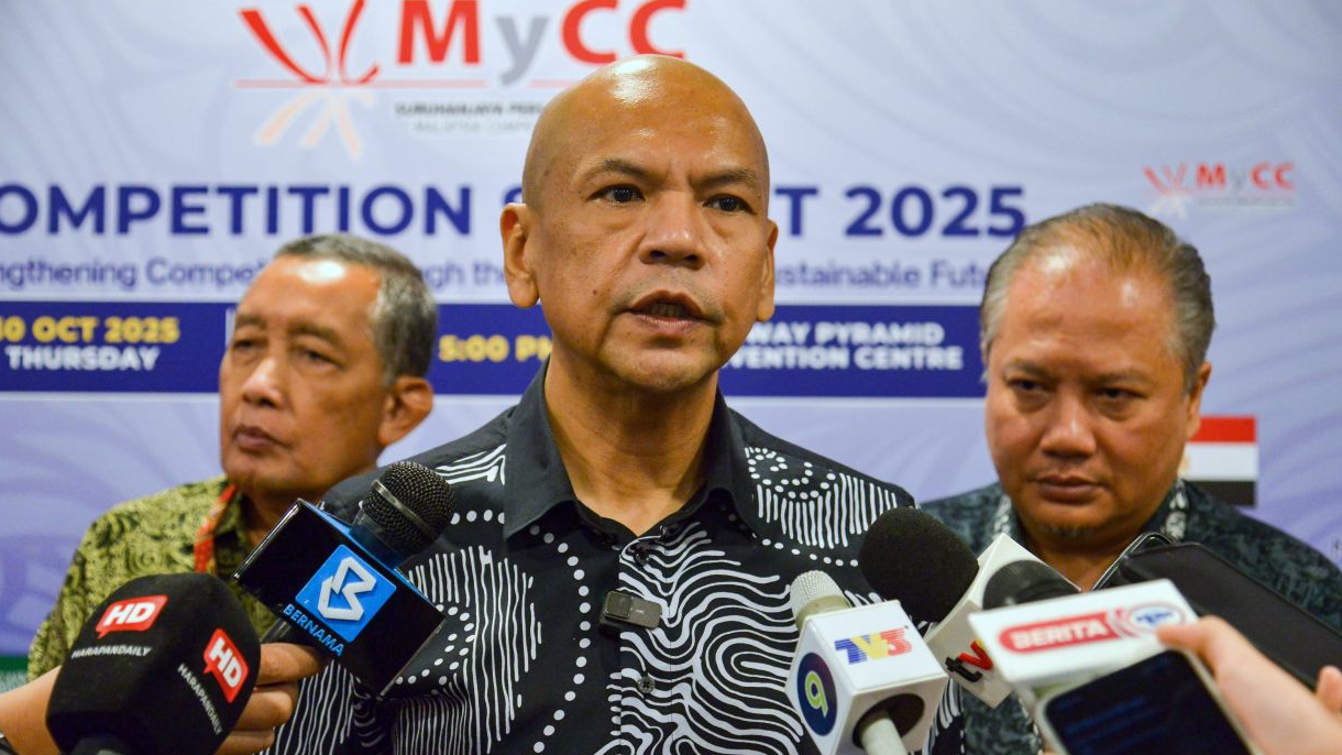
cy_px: 416
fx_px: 2348
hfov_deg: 31.9
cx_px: 671
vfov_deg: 18.3
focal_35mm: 66
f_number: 4
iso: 3200
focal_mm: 62
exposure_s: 1/200
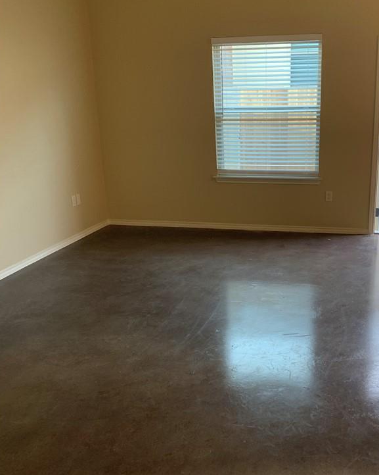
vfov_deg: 50.2
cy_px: 260
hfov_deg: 40.7
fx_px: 505
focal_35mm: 36
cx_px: 247
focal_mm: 4.25
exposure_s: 1/60
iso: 64
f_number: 1.8
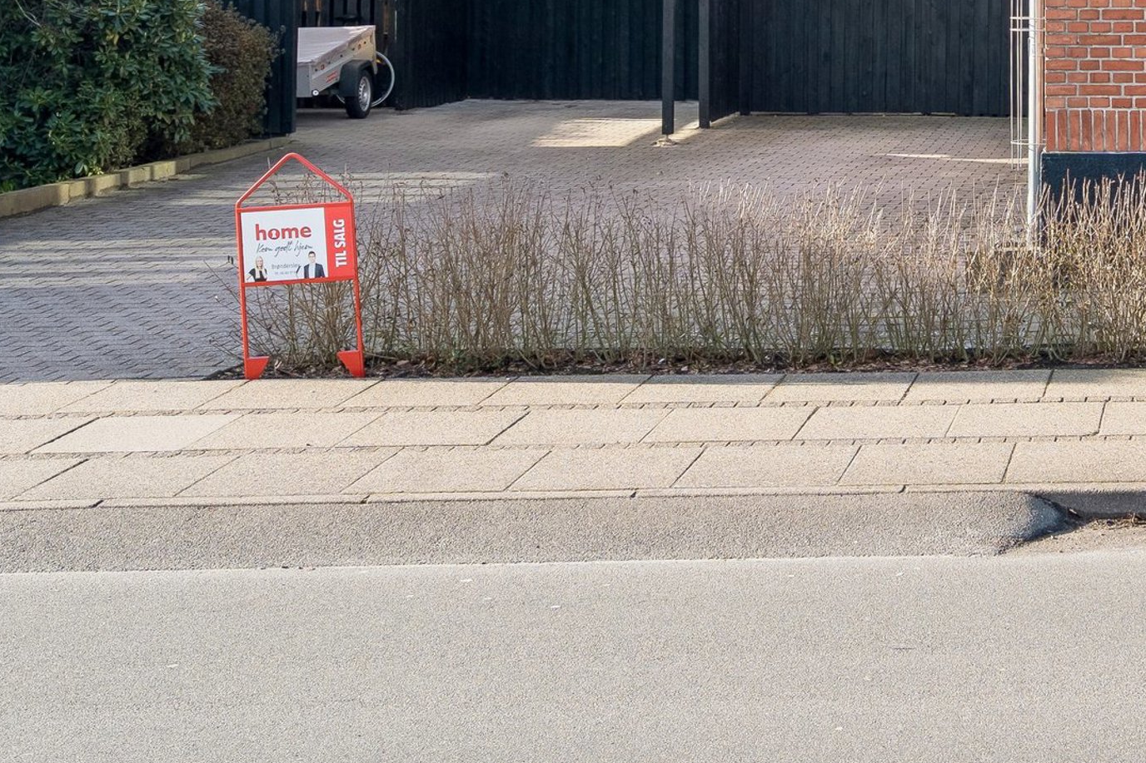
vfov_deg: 18.7
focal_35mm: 67
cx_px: 1218
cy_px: -250
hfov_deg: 27.8
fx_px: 2132
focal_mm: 24
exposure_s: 1/200
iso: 160
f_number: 7.1
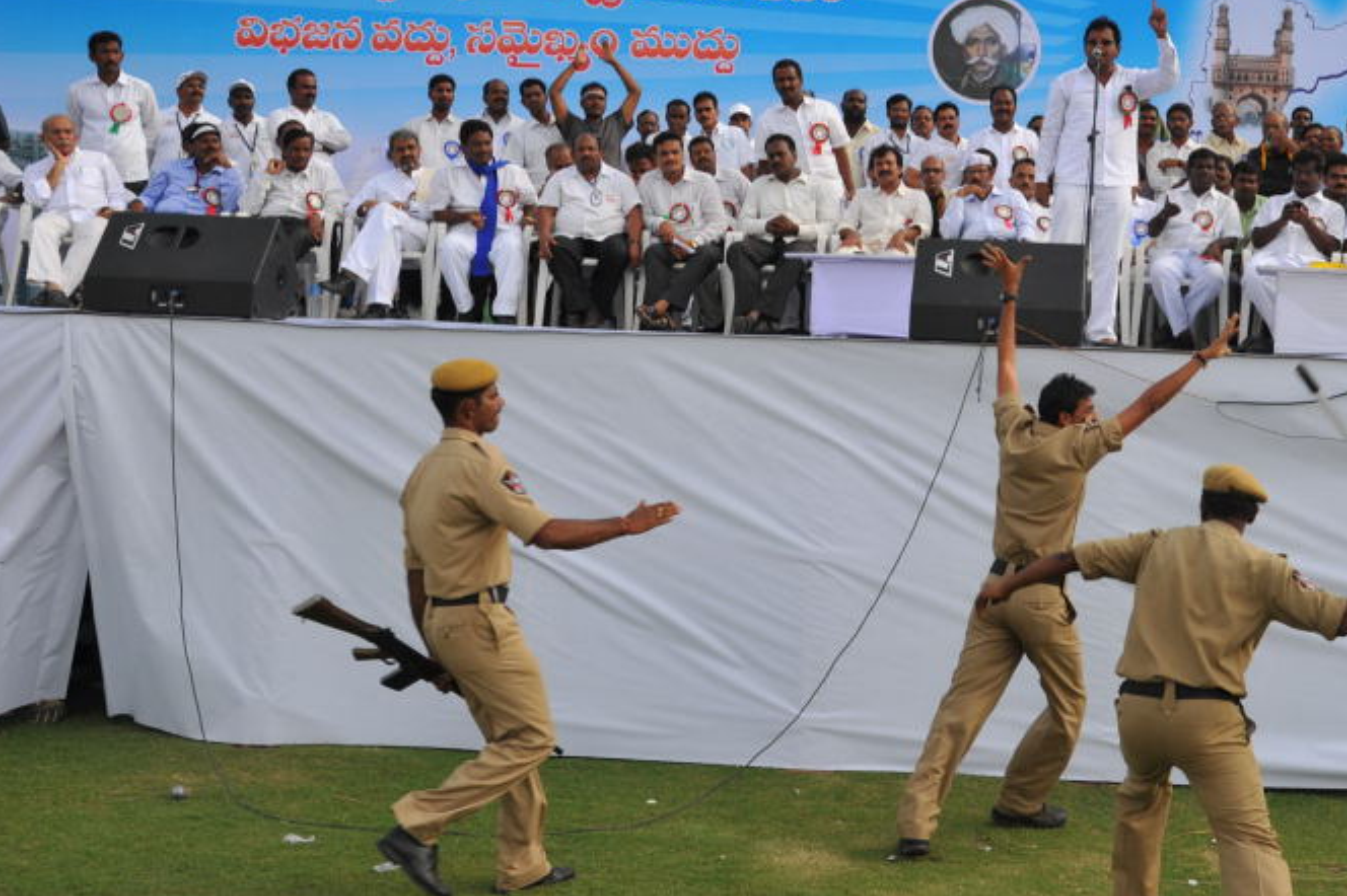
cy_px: 262
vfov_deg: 24.8
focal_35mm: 54
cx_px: 1026
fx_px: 2019
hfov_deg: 36.0
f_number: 5.6
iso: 200
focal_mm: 35
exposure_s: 1/320
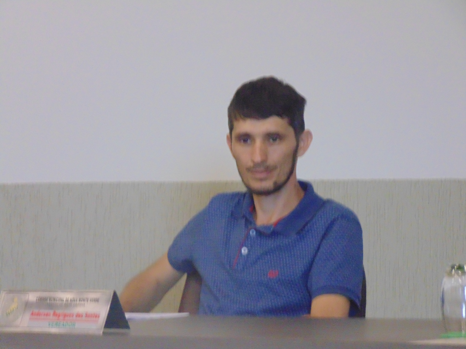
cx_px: 233
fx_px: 3177
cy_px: 174
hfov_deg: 8.4
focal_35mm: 236
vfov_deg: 6.3
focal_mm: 42.3
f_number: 5.6
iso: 800
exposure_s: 1/30
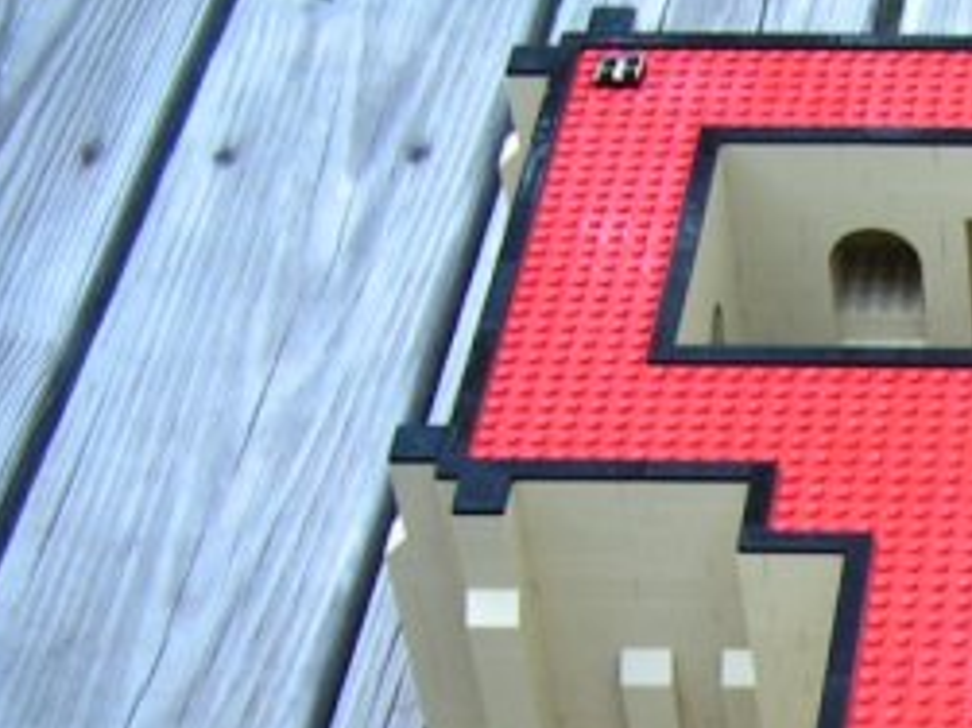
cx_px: 1382
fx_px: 3396
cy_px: 1057
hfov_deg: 15.3
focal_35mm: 121
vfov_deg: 11.8
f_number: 3.2
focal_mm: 6.3
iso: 50
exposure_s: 1/40
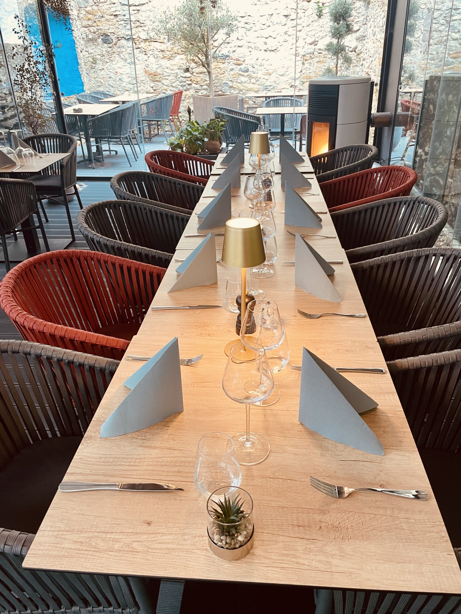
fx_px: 462
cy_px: 307
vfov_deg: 67.3
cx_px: 230
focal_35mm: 26
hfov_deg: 53.1
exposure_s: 1/50
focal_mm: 4.2
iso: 80
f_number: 1.6
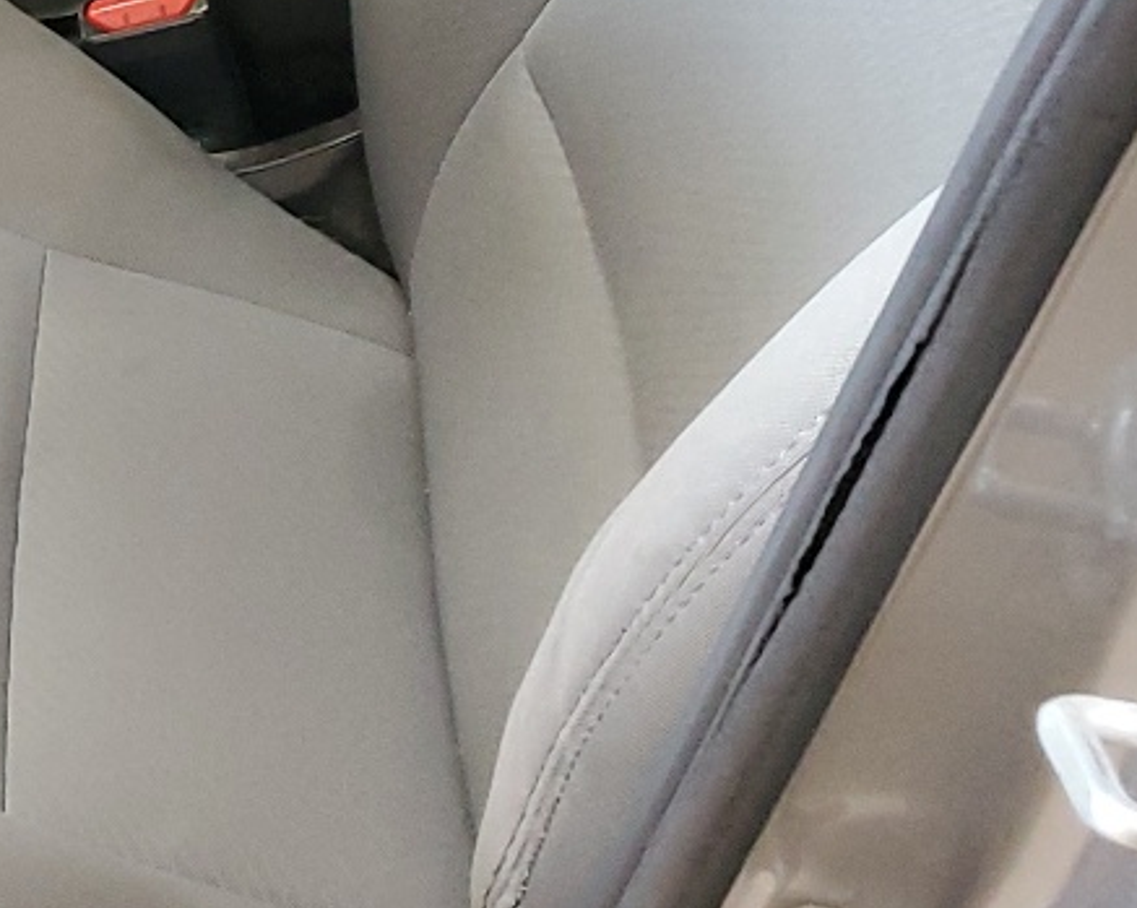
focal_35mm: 93
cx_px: -791
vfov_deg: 16.2
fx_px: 3127
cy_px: -18
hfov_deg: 17.5
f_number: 1.5
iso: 220
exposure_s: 1/60.2
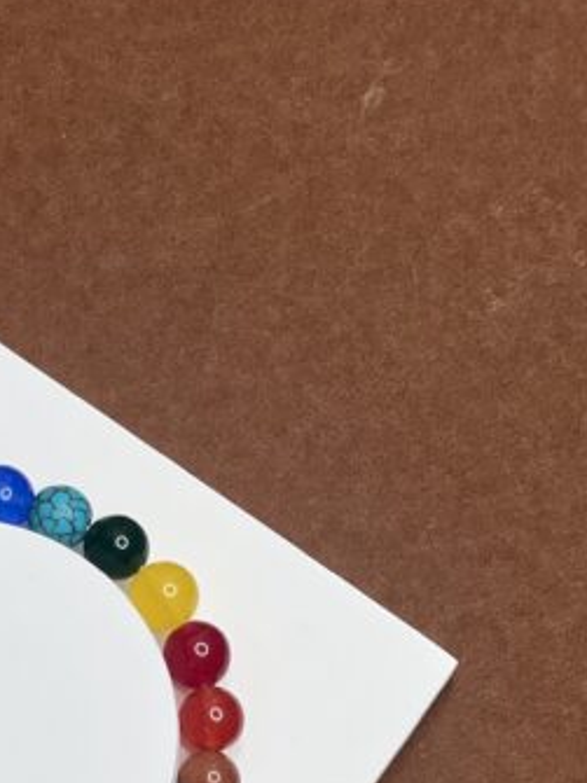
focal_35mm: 184
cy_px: 718
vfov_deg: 10.7
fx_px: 4163
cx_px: -19
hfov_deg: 8.0
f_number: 2.8
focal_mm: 9
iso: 40
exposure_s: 1/100
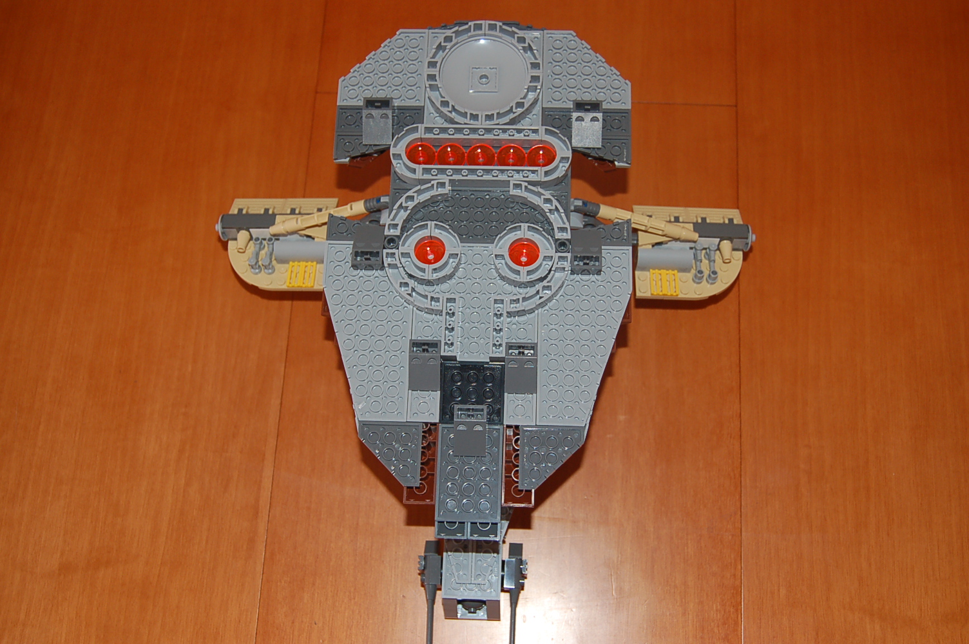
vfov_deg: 31.8
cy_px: 322
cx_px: 484
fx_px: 1129
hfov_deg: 46.4
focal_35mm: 42
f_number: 4.2
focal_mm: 28
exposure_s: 1/60
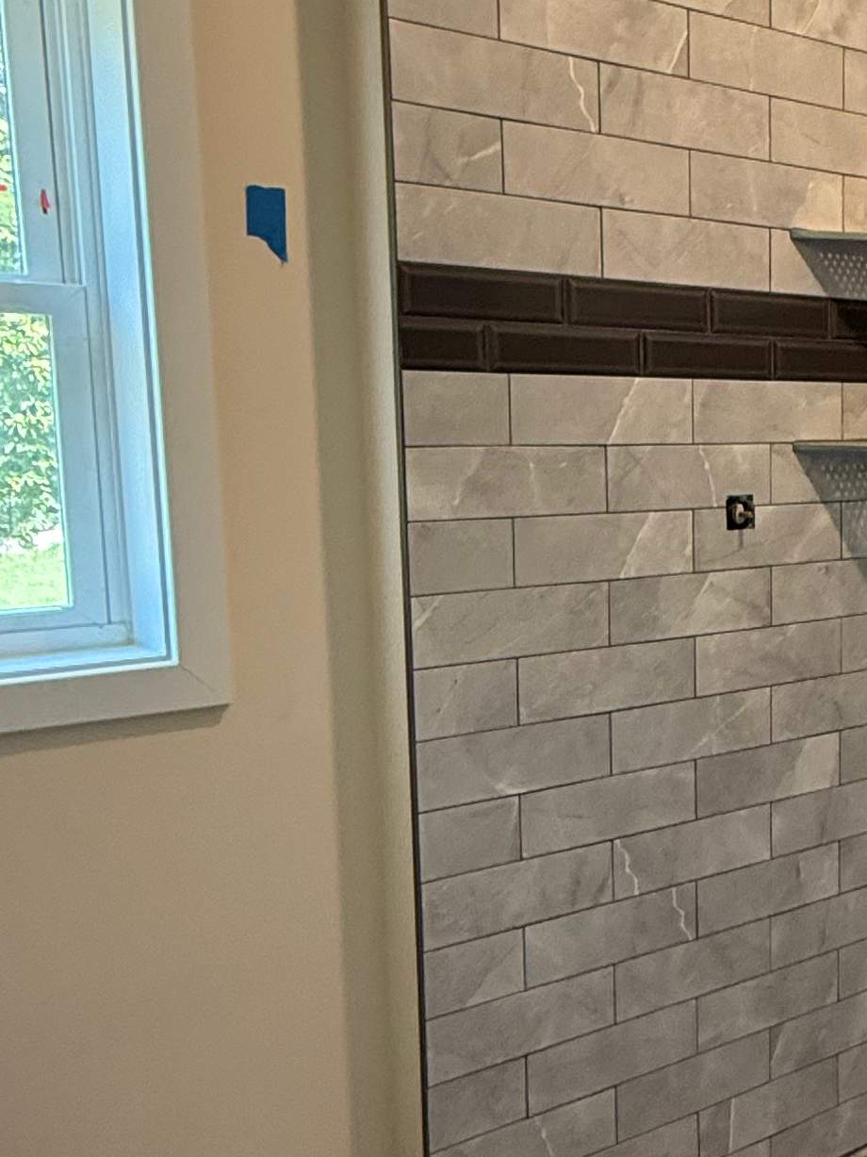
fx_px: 1536
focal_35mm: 46
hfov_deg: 27.0
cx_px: 1101
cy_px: 635
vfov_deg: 41.2
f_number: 2.2
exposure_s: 1/60
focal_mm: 2.22
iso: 200
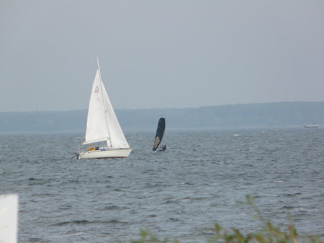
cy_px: 122
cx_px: 162
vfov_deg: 3.0
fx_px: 4717
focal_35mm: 504
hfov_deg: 3.9
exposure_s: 1/500
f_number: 5.6
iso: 100
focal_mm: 82.8
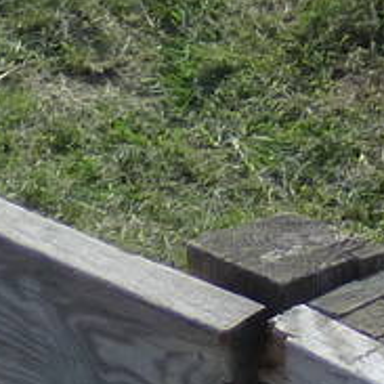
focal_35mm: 193
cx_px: 1047
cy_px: -678
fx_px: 2422
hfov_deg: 8.1
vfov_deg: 8.0
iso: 125
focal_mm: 4.5
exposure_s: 1/400
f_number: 5.6
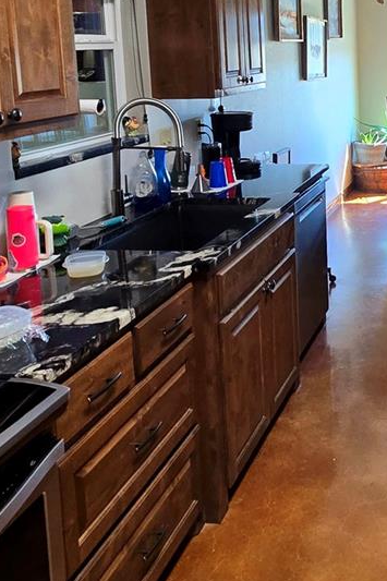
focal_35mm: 39
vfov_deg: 46.9
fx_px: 629
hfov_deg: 29.8
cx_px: 450
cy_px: 117
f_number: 2.2
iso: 160
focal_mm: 2.2
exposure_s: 1/60.2
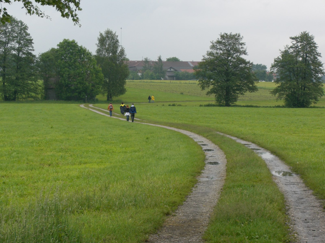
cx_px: 162
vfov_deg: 13.0
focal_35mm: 114
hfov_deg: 17.3
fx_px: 1070
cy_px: 122
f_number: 5.4
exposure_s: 1/160
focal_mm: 18.9
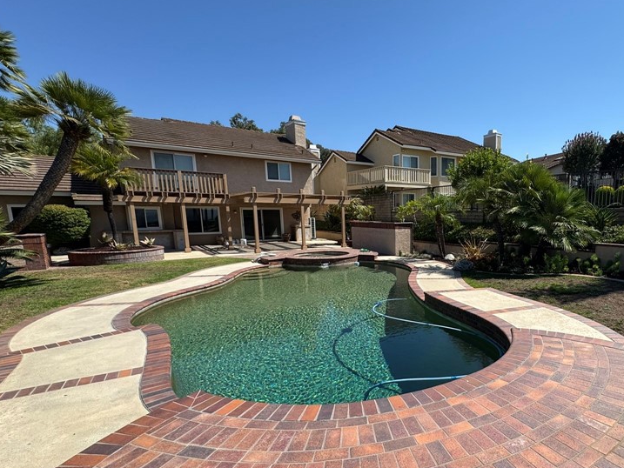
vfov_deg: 65.6
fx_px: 361
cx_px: 424
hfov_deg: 78.6
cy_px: 272
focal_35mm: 20
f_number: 2.2
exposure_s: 1/1748
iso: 50
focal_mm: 2.22
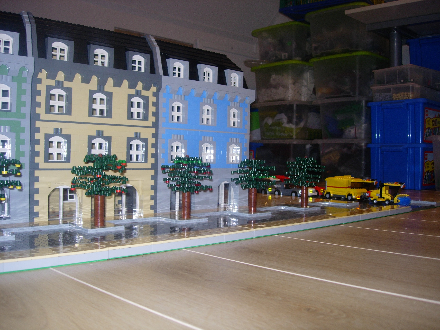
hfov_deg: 49.0
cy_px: 165
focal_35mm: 38
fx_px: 483
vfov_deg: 37.7
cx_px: 220
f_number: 2.8
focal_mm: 7.8
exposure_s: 1/64
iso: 79
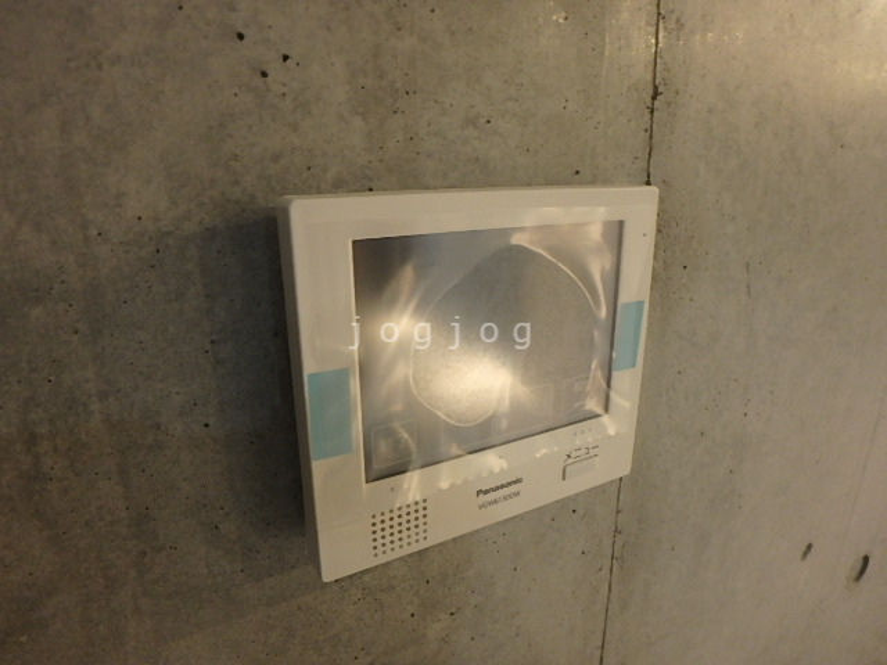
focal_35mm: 21
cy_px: 332
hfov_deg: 79.0
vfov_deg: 63.4
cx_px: 444
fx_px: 538
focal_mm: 3.7
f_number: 3.5
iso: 320
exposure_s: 1/30
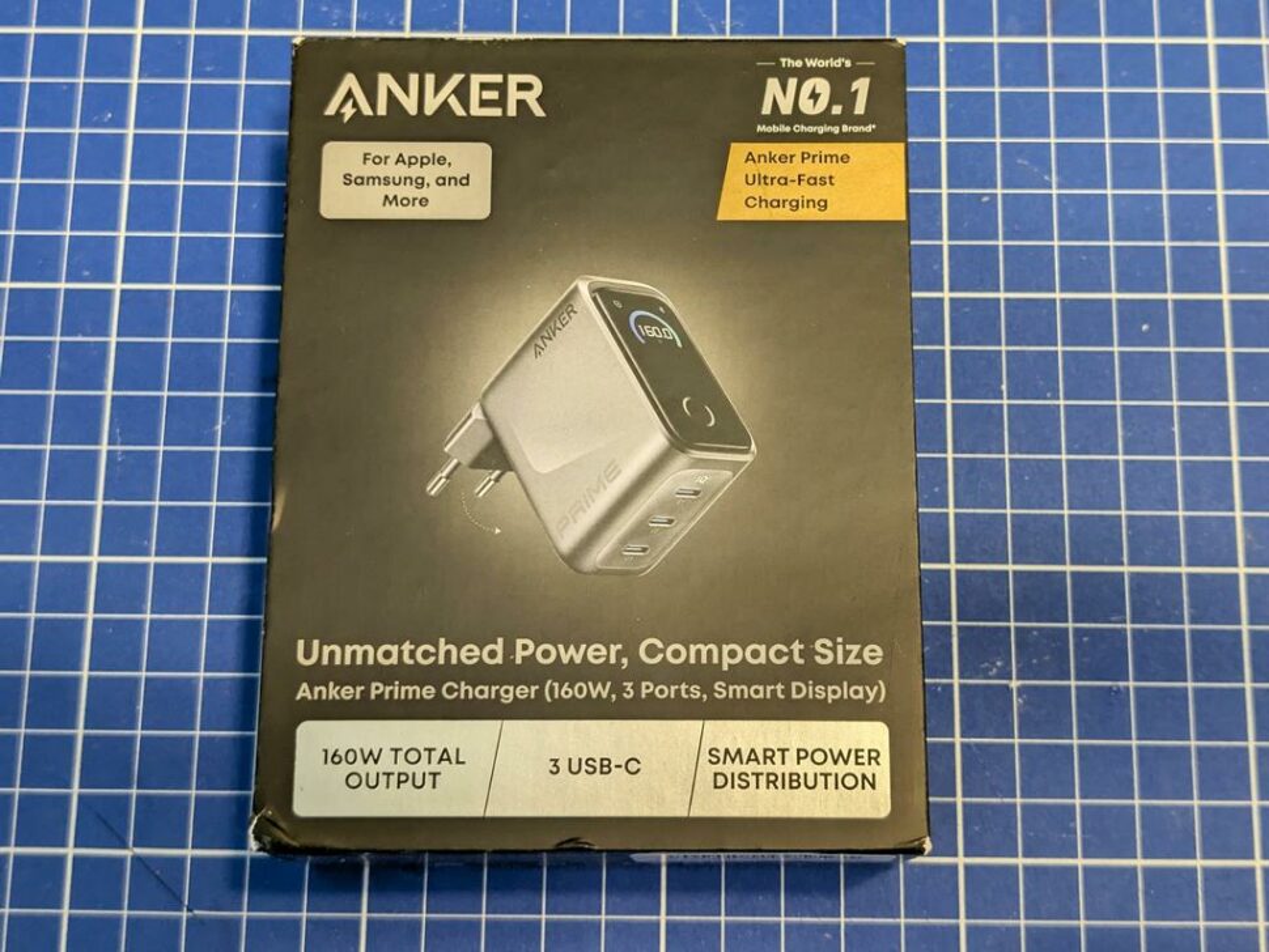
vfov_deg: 56.8
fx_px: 880
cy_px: 476
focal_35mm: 24
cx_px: 634
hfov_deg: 71.6
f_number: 1.68
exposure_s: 1/100
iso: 256
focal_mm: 6.9
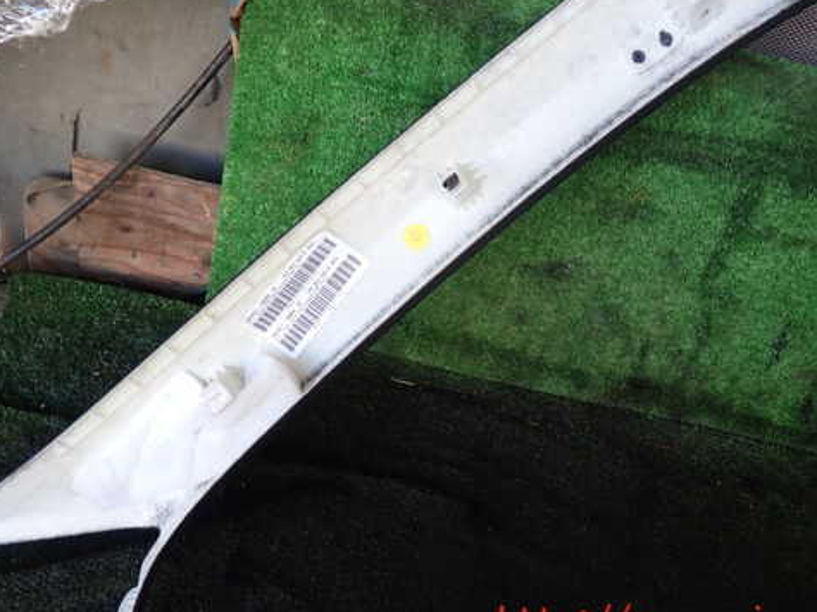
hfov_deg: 48.9
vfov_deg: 37.6
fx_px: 896
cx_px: 371
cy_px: 257
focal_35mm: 38
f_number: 2.3
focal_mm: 5.4
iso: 100
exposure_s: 1/60
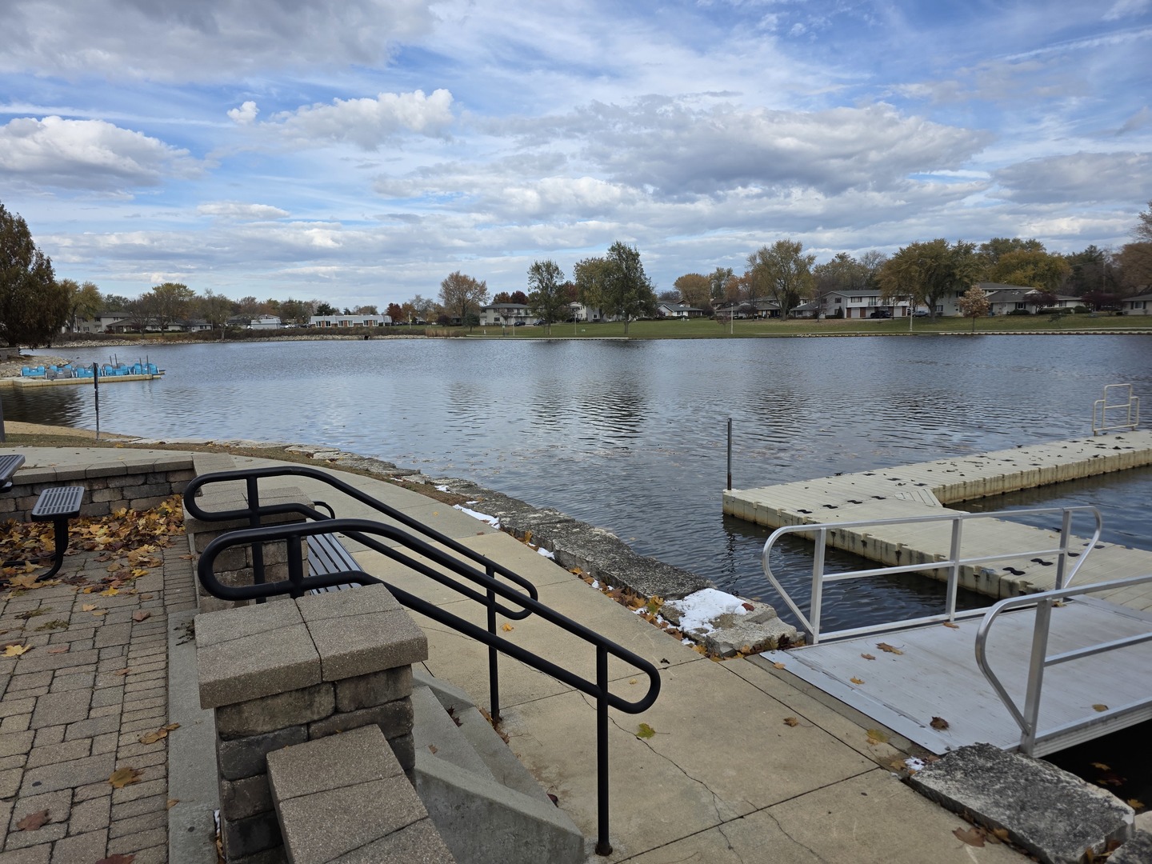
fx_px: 765
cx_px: 576
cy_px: 432
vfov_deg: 58.9
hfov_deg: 73.9
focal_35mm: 23
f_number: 1.7
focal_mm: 6.3
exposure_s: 1/5608
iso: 80
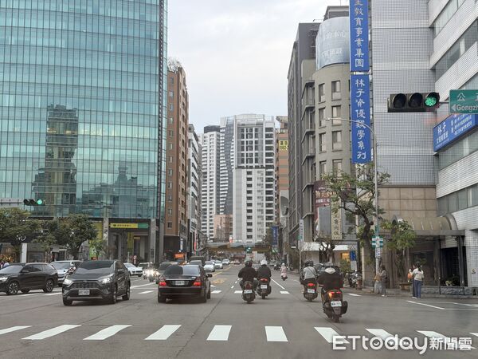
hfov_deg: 39.7
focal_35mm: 48
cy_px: 180
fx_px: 663
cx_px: 239
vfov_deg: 30.3
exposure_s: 1/121
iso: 50
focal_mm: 6.76
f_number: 1.78
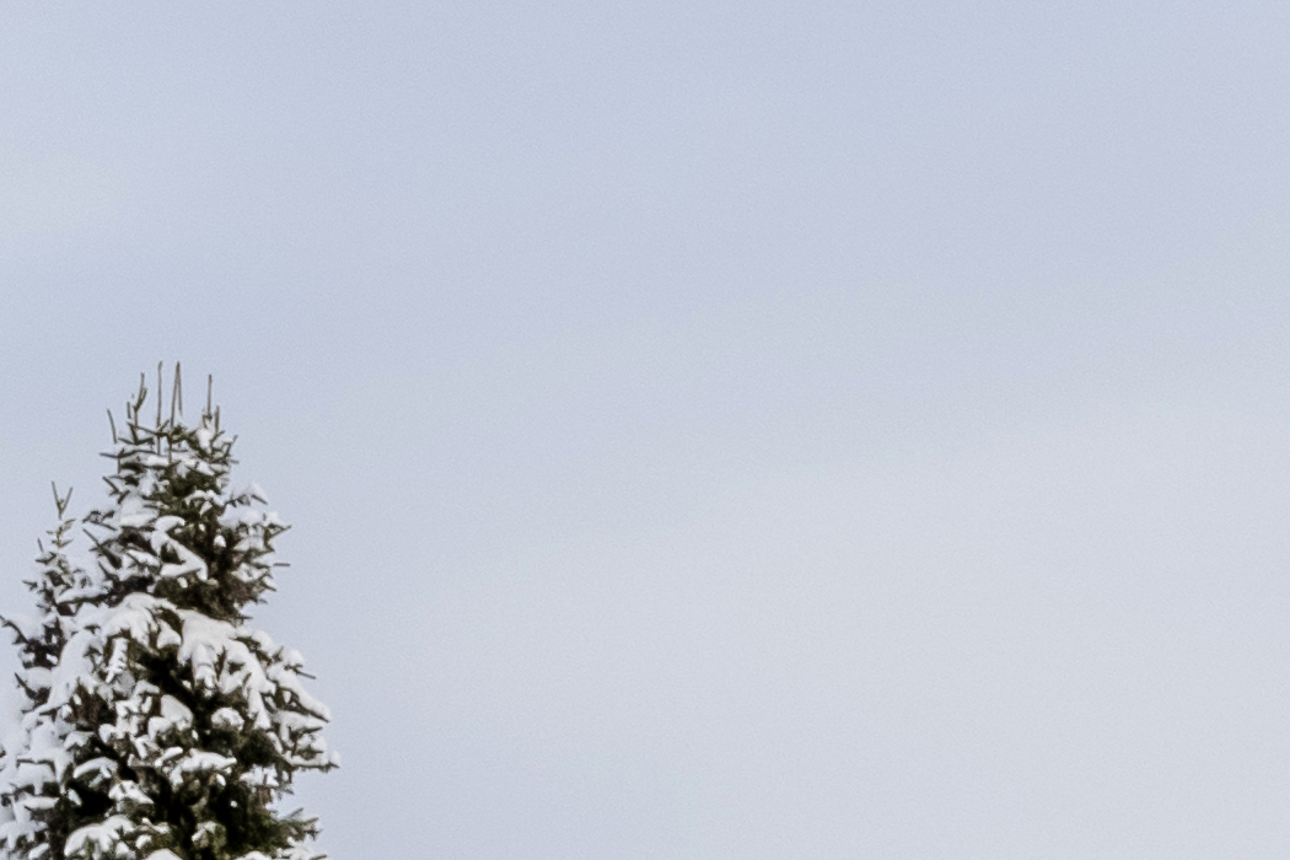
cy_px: 2120
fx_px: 10033
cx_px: 4645
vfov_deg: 4.8
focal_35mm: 280
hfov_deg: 6.4
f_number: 13
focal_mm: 36
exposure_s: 1/125
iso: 640
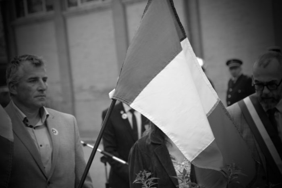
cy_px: 94
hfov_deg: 13.0
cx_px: 141
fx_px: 1233
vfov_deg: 8.7
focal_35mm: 158
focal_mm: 105
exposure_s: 1/160
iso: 400
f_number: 5.6
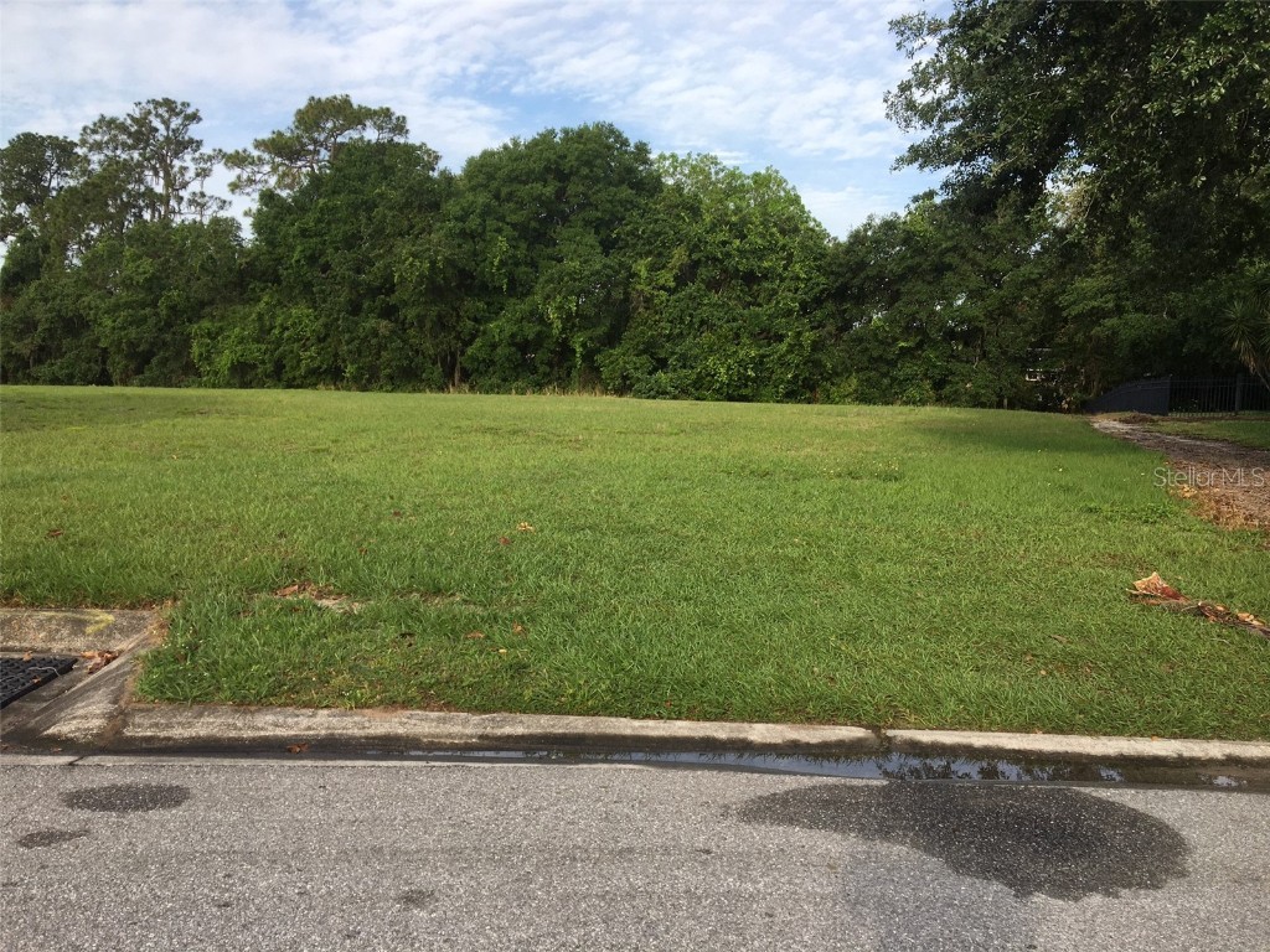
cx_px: 635
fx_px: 1064
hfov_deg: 61.7
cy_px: 476
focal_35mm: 29
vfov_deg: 48.2
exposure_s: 1/610
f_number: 2.2
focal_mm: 4.15
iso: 25
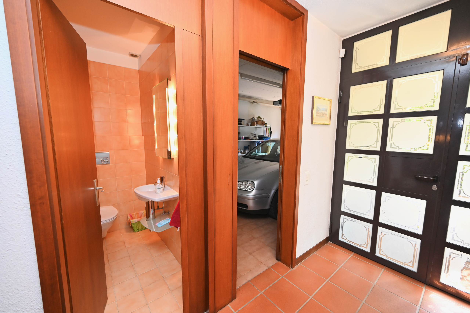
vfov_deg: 81.1
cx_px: 235
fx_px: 183
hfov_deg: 104.3
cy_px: 156
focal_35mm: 14
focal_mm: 14
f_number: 4
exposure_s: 1/60
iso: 640
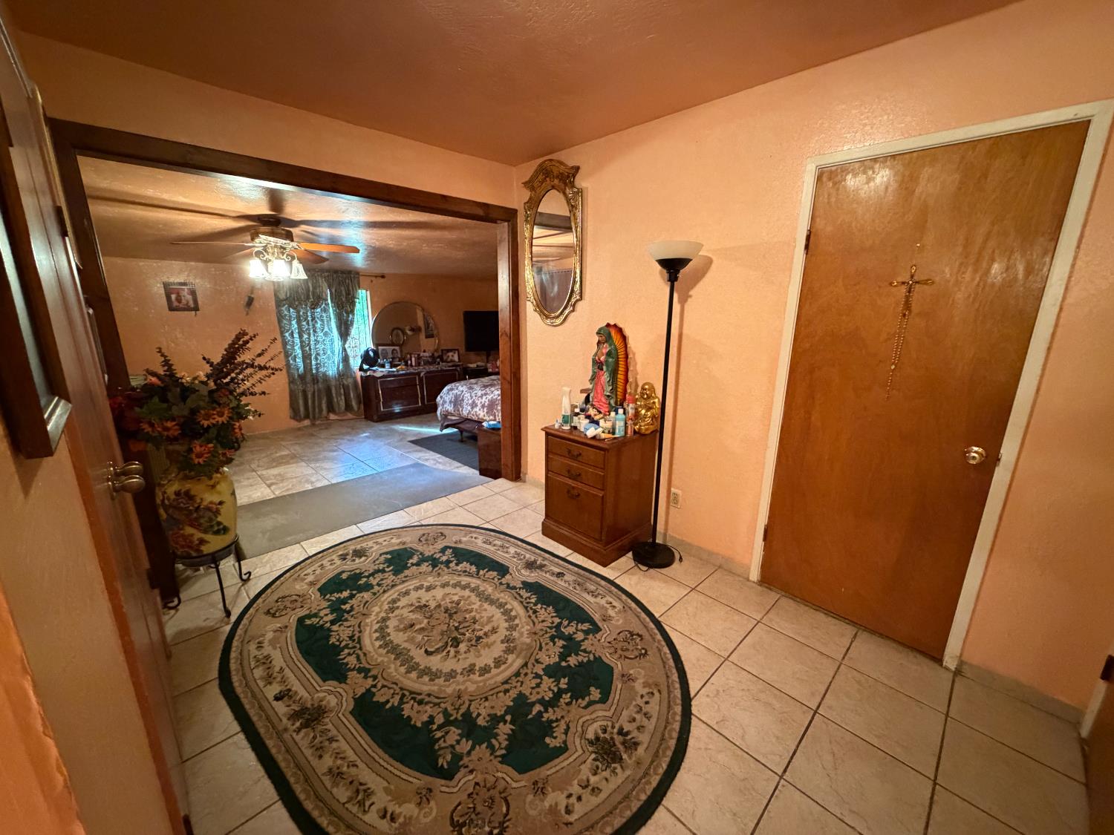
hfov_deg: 102.1
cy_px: 418
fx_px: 451
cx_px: 557
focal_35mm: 14
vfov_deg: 85.7
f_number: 2.2
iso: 1000
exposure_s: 1/40
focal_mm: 2.22
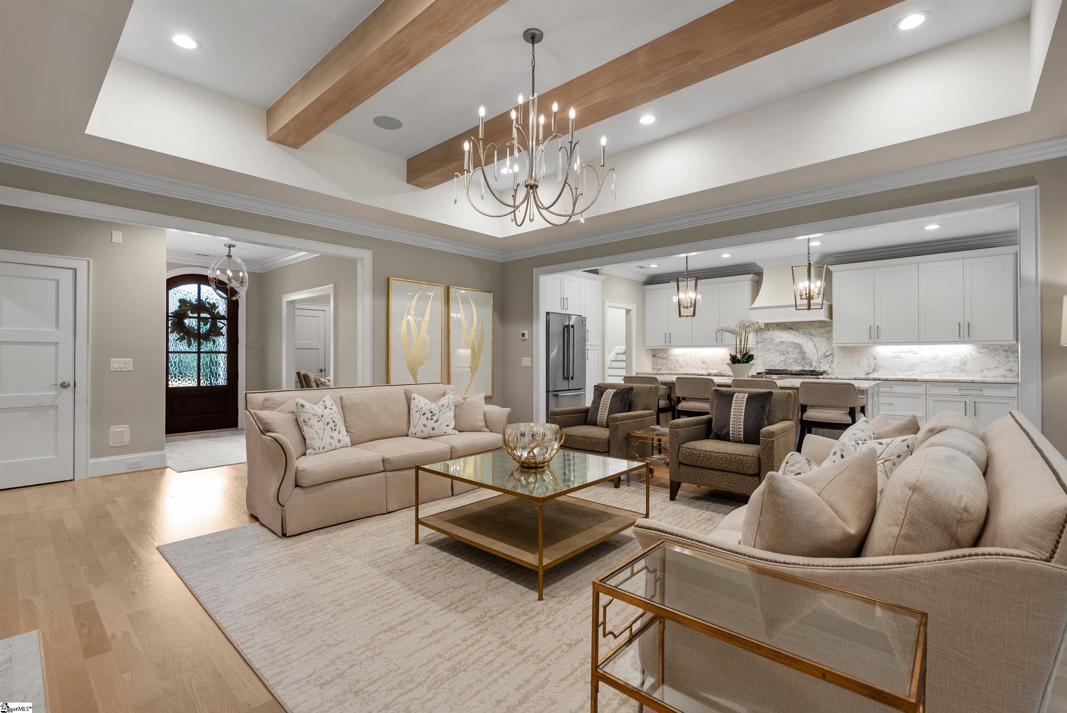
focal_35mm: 16
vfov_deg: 73.8
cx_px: 534
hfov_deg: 96.7
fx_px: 474
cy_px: 356
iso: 250
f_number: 8
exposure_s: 1/5
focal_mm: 16
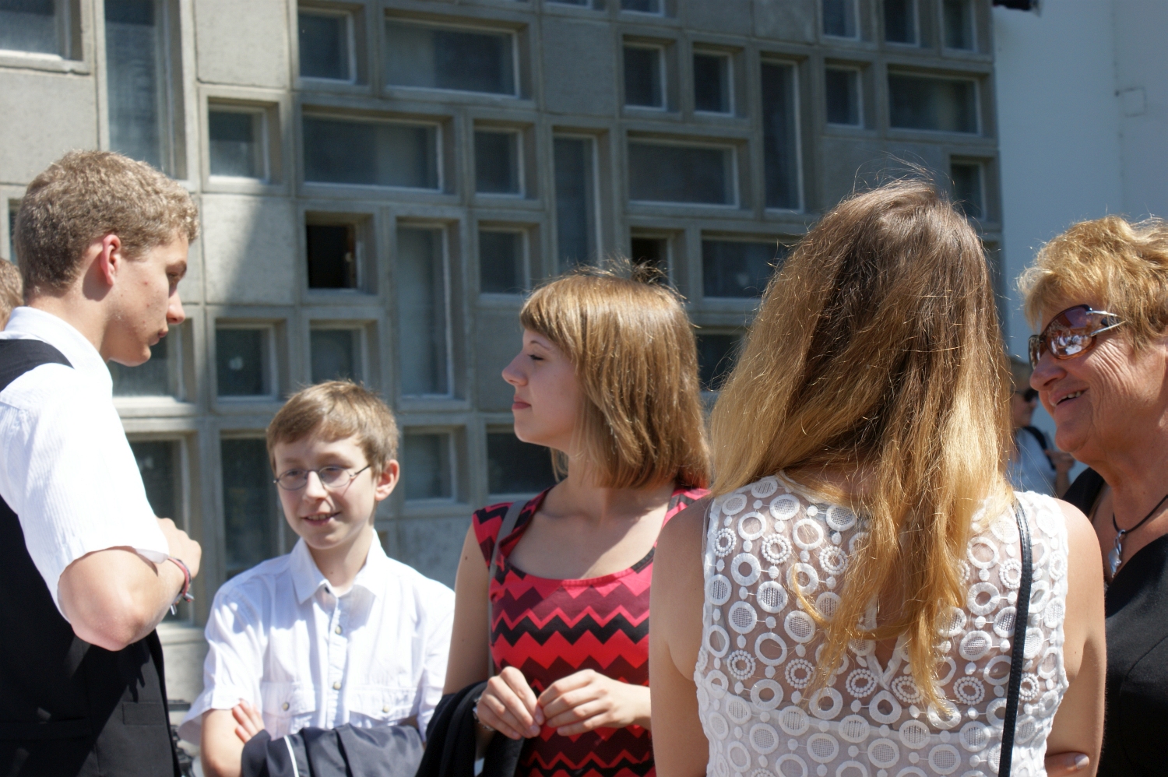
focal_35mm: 75
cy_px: 388
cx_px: 584
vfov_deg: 18.2
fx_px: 2432
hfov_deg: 27.0
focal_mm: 50
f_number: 9
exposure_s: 1/160
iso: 100
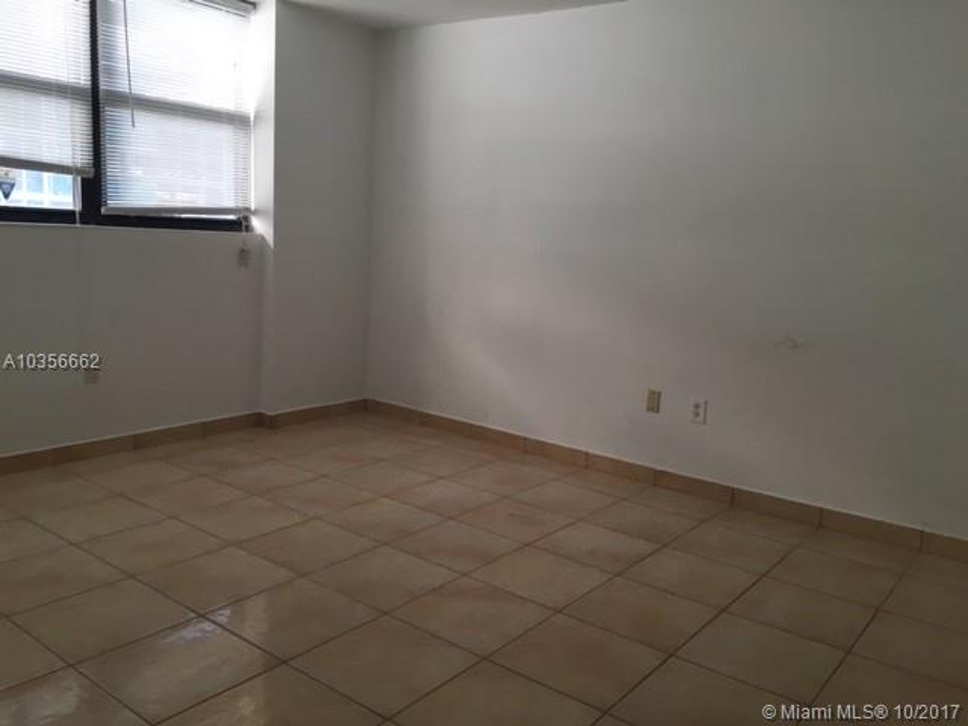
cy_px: 363
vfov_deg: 48.2
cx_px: 484
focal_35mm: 29
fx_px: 811
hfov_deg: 61.7
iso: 32
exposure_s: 1/30
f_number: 2.2
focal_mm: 4.15
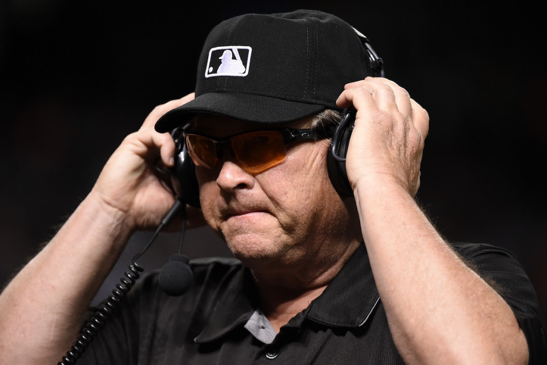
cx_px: 274
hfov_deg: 5.4
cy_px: 182
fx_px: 5772
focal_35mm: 380
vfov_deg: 3.6
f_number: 4
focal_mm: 380
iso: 4000
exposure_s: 1/1000
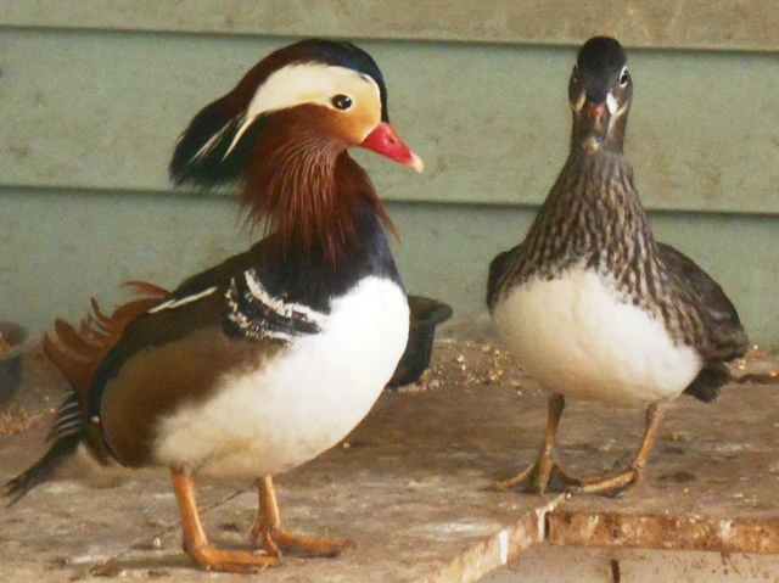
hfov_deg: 10.9
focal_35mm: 182
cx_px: 390
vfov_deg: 8.1
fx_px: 4093
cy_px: 292
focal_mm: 32.9
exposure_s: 1/30
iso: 360
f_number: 6.4
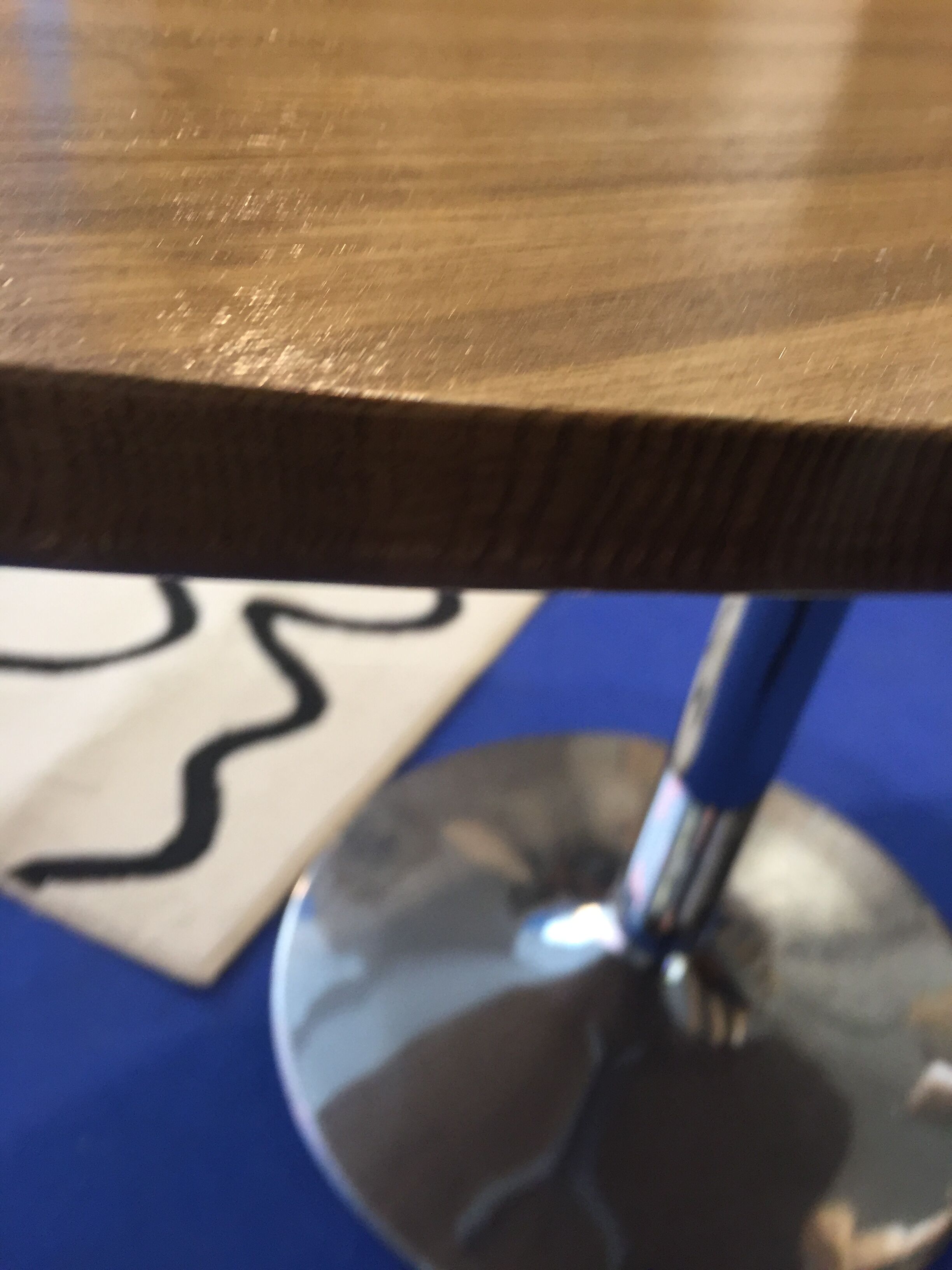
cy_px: 635
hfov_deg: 48.2
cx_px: 476
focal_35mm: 29
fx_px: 1063
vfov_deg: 61.7
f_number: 2.2
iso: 64
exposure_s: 1/33
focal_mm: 4.15
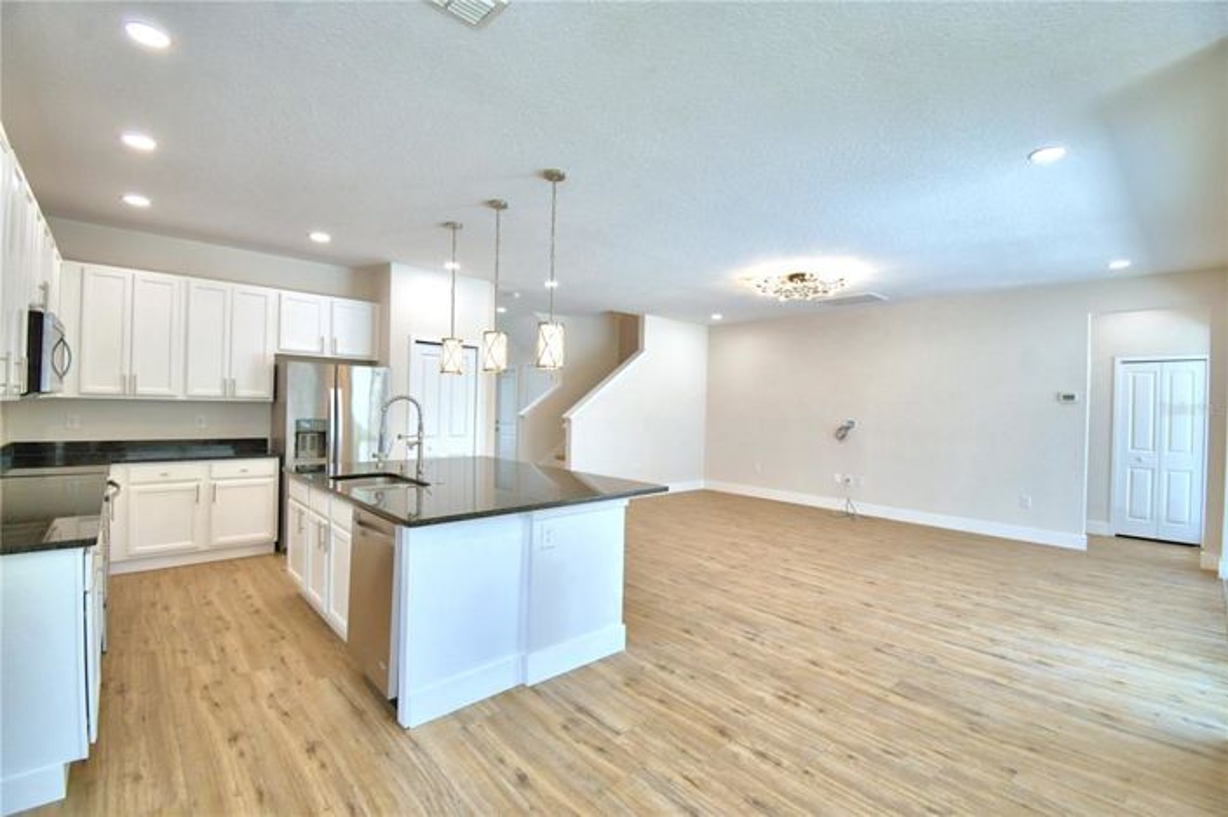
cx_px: 614
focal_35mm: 15
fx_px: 511
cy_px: 408
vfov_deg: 77.2
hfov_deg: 100.4
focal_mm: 10
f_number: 4.5
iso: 220
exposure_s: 1/125
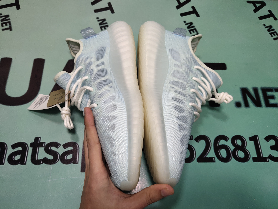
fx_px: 241
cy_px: 104
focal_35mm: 30
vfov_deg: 46.8
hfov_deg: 60.0
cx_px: 139
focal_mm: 4.35
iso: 54
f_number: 1.79
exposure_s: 1/100
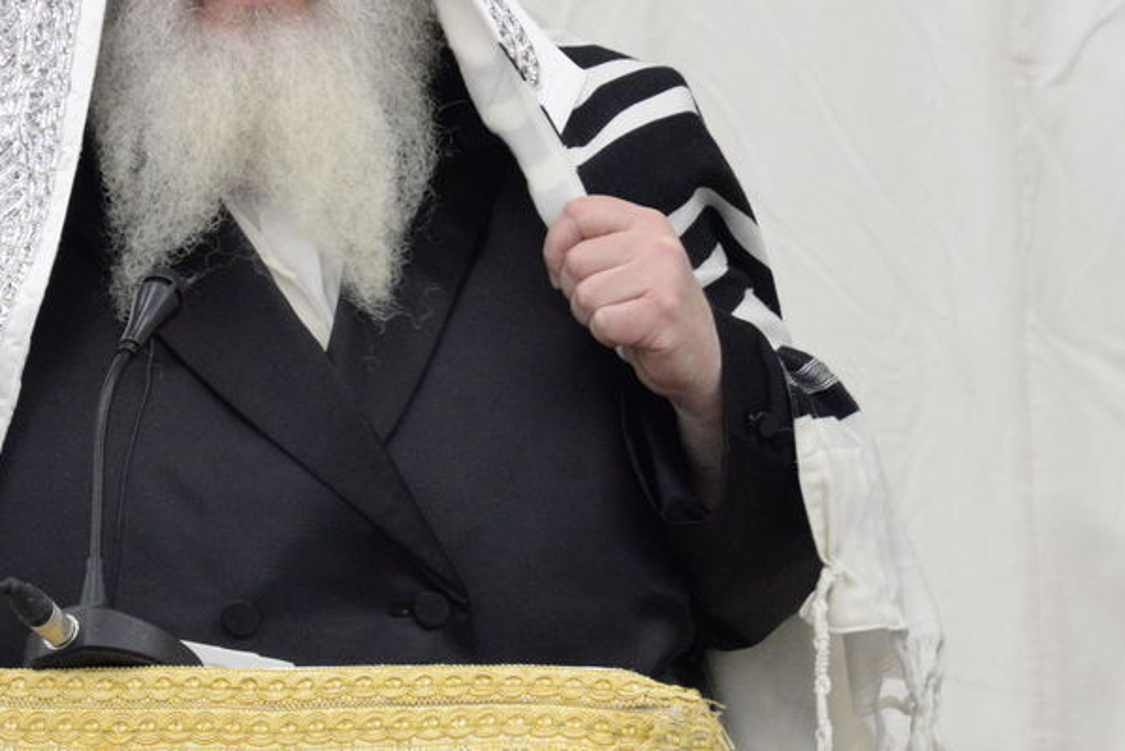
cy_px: 269
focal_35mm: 468
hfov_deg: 4.4
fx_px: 14628
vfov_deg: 2.9
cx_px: 393
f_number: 9
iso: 5000
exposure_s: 1/200
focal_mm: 200
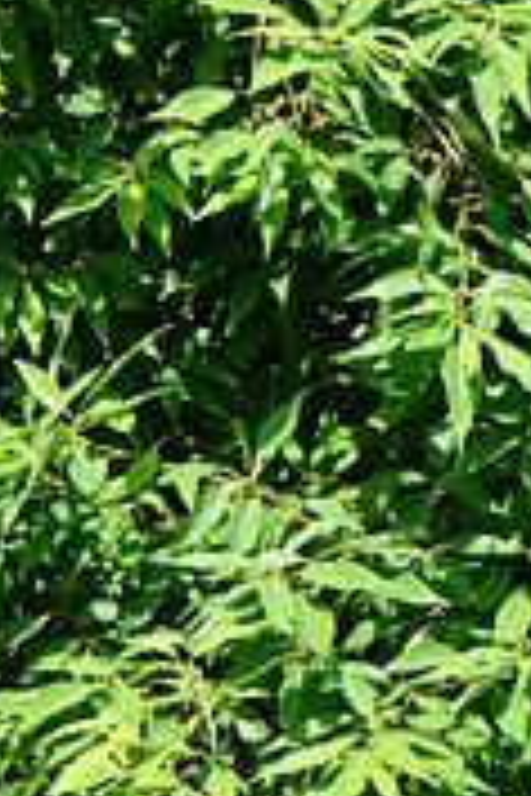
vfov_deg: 6.4
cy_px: 234
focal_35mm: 321
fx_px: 7102
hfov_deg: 4.3
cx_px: 202
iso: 100
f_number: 8
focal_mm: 69
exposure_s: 1/100
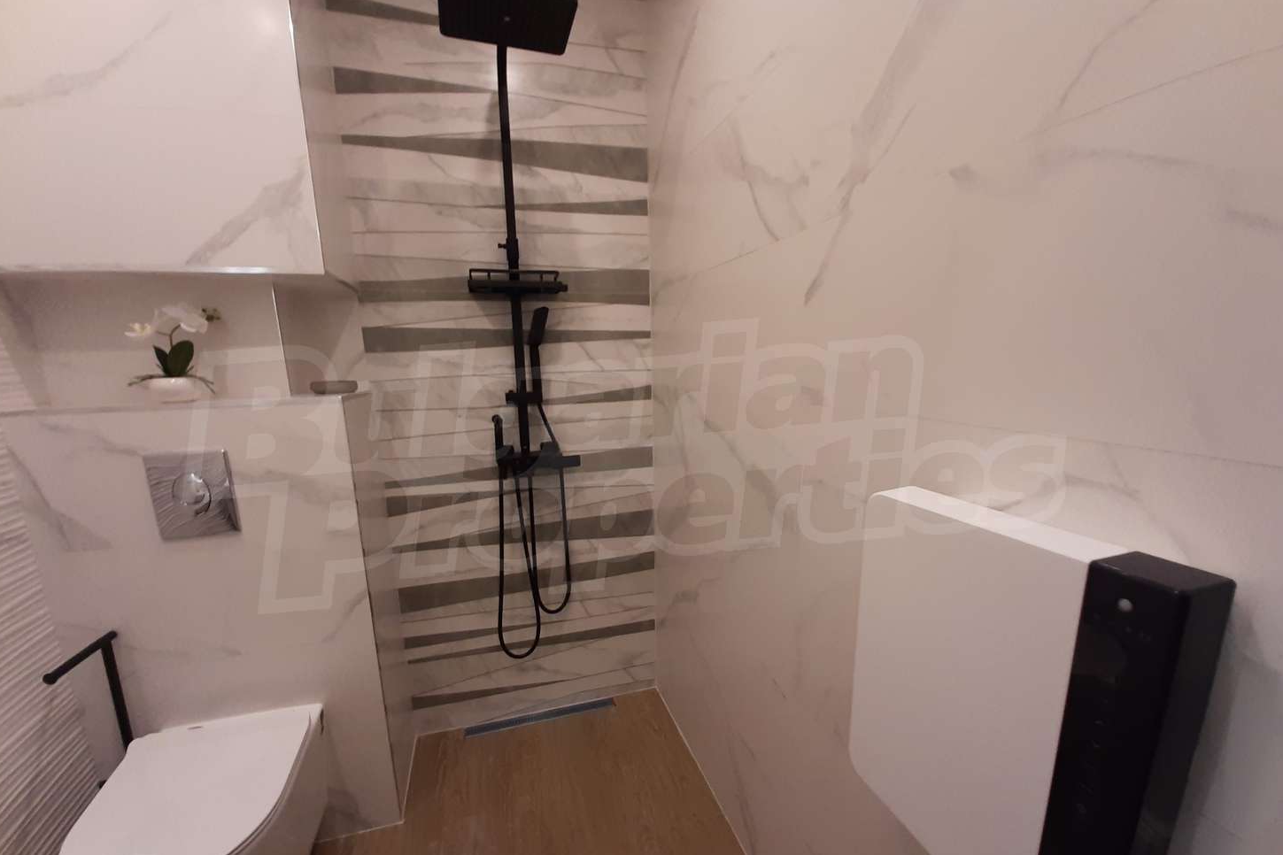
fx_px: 499
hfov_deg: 104.2
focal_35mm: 14
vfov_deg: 81.0
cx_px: 624
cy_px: 466
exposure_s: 1/50
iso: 100
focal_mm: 1.42
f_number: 2.2
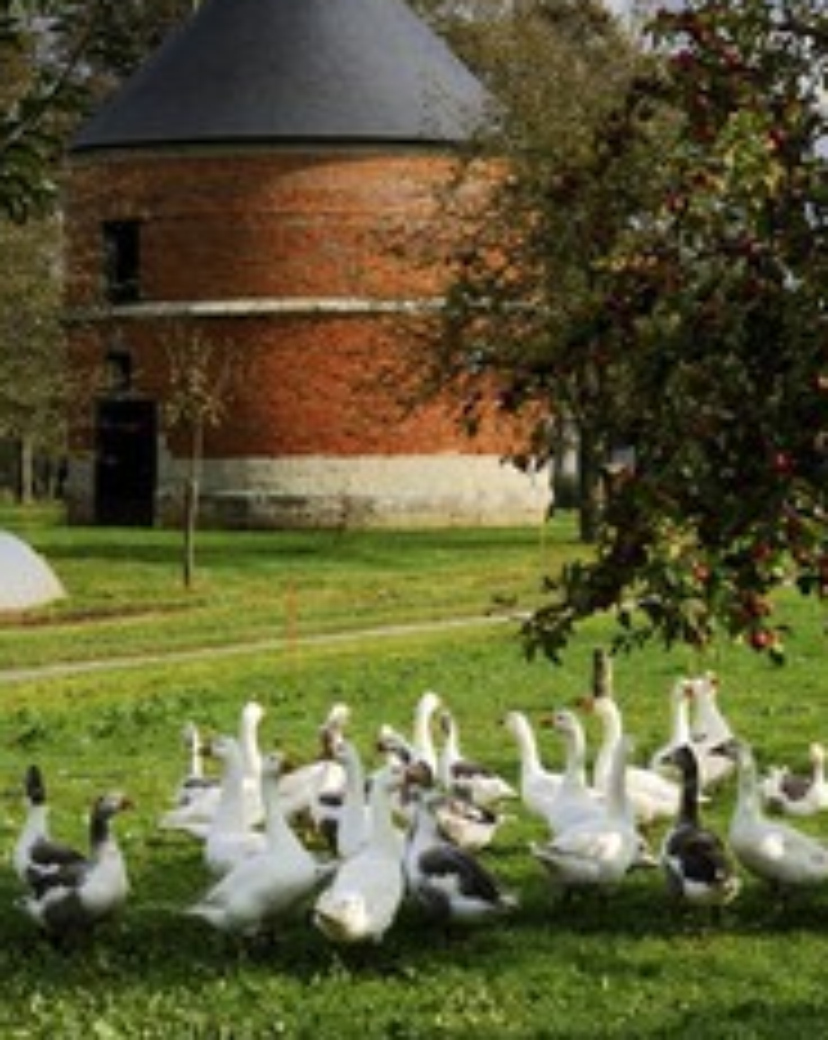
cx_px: 603
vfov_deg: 18.1
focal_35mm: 106
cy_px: 419
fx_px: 3256
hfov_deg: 14.4
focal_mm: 62
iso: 200
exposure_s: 1/160
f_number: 14
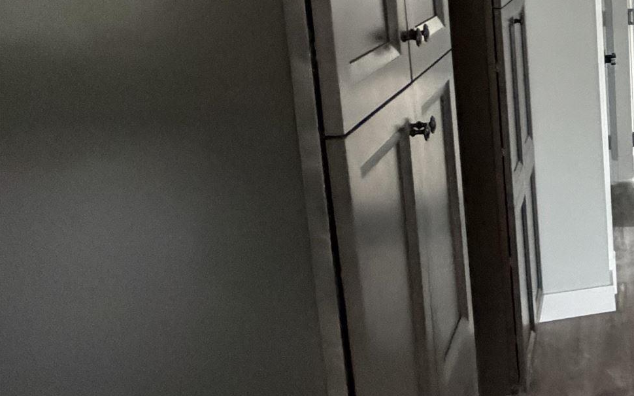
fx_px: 812
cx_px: 1003
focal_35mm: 47
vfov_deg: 26.8
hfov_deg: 26.6
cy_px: 68
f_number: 2.2
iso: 800
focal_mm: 2.22
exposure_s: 1/60
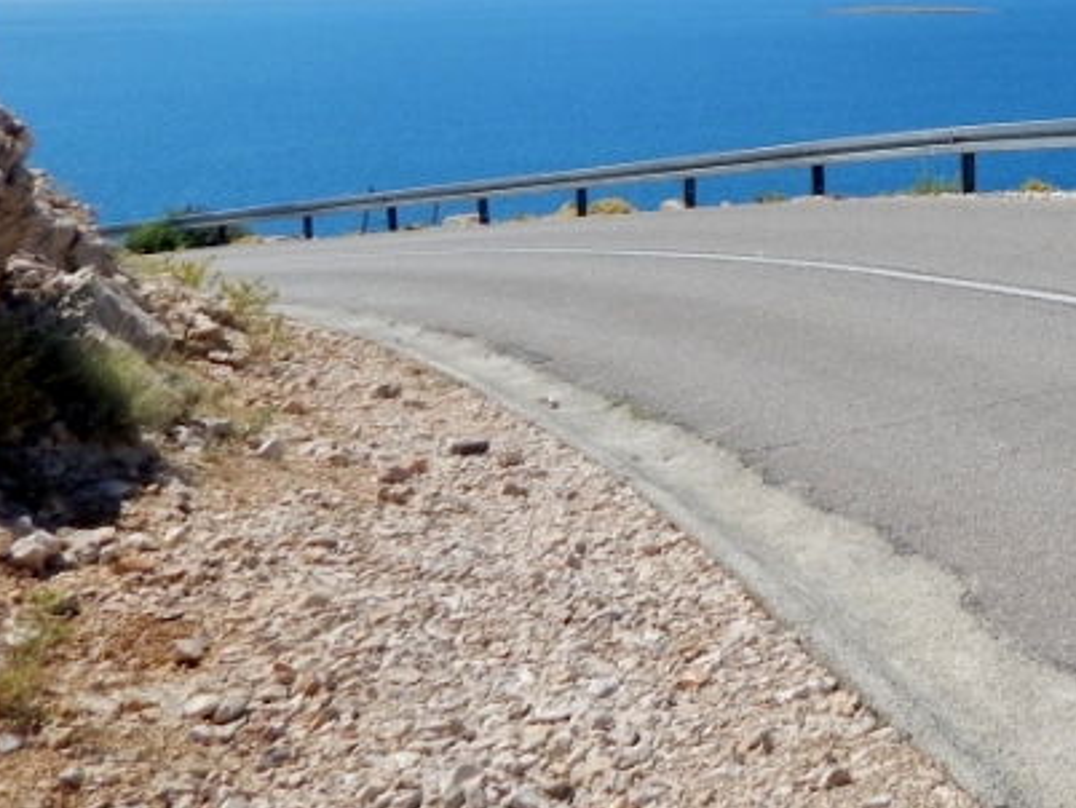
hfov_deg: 29.4
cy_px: -88
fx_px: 1742
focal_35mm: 56
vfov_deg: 24.3
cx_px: 1298
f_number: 6
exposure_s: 1/640
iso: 125
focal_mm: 4
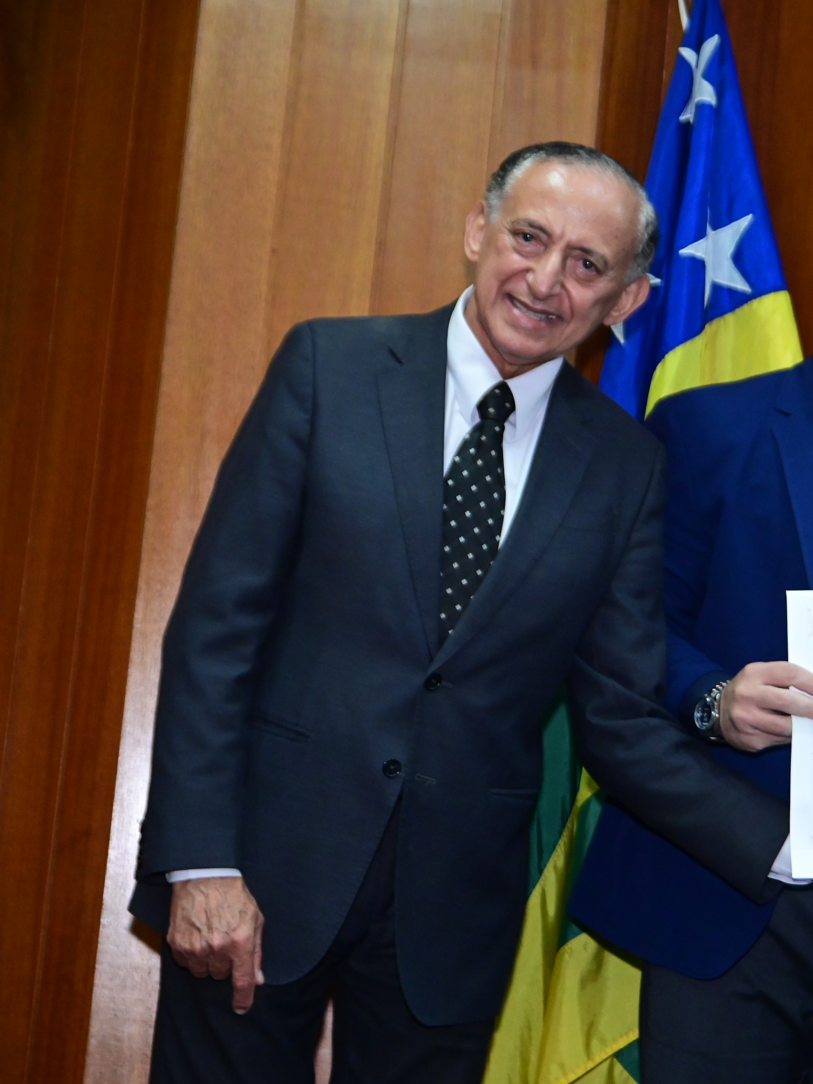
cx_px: 716
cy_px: 541
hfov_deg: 17.3
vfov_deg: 23.3
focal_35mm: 84
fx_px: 2630
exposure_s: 1/250
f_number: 5.6
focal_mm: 58
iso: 5000
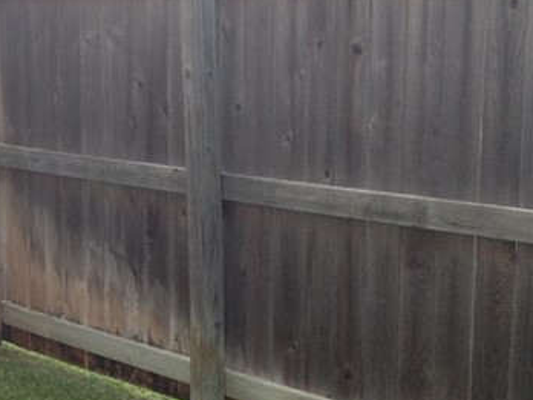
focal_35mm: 103
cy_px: 300
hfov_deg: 18.8
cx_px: 55
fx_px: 1586
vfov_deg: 14.3
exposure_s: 1/60
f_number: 2.4
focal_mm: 4.28
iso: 80
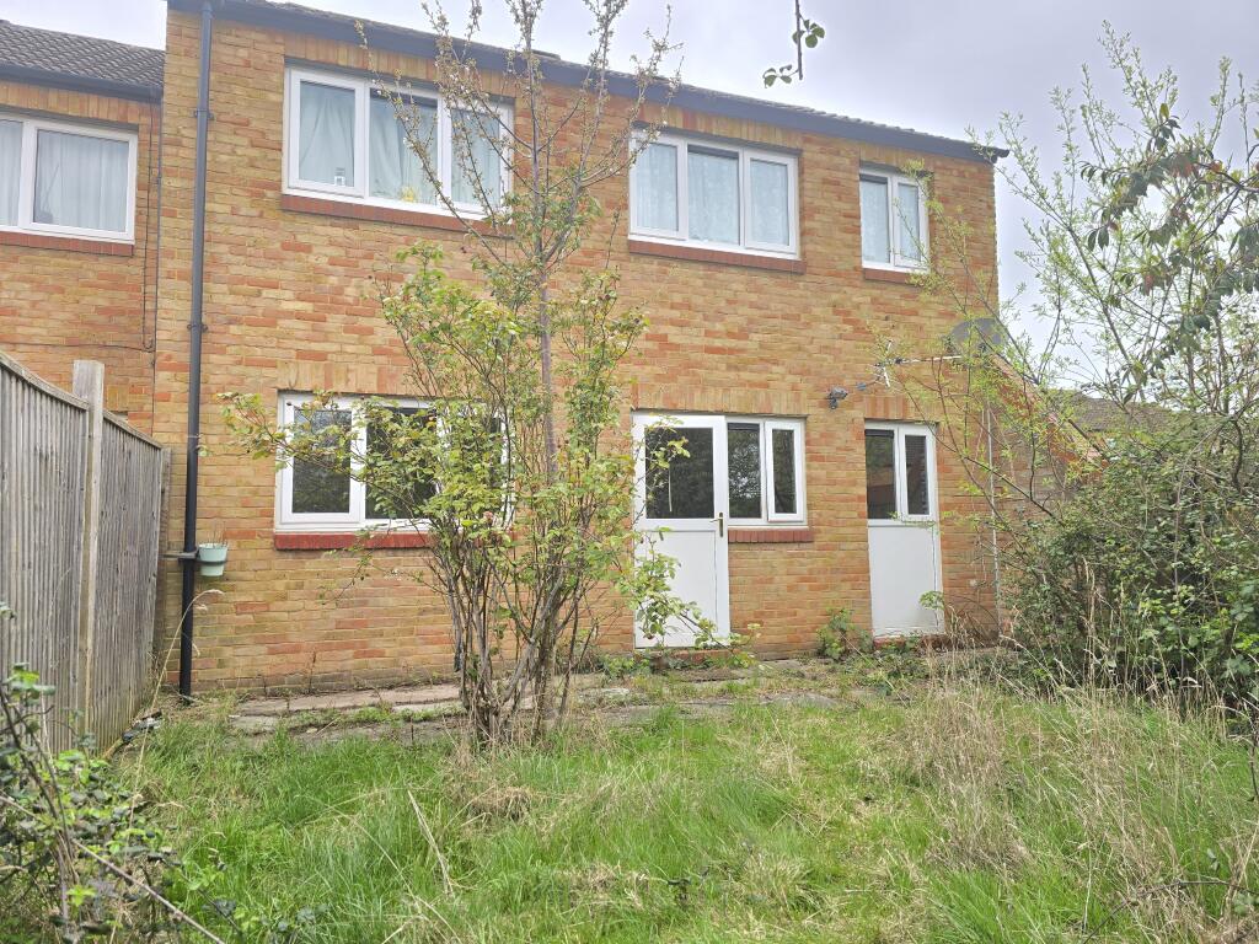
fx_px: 837
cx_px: 630
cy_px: 472
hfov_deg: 73.9
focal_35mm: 23
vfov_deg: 58.9
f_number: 1.7
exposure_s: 1/180
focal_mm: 6.3
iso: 20
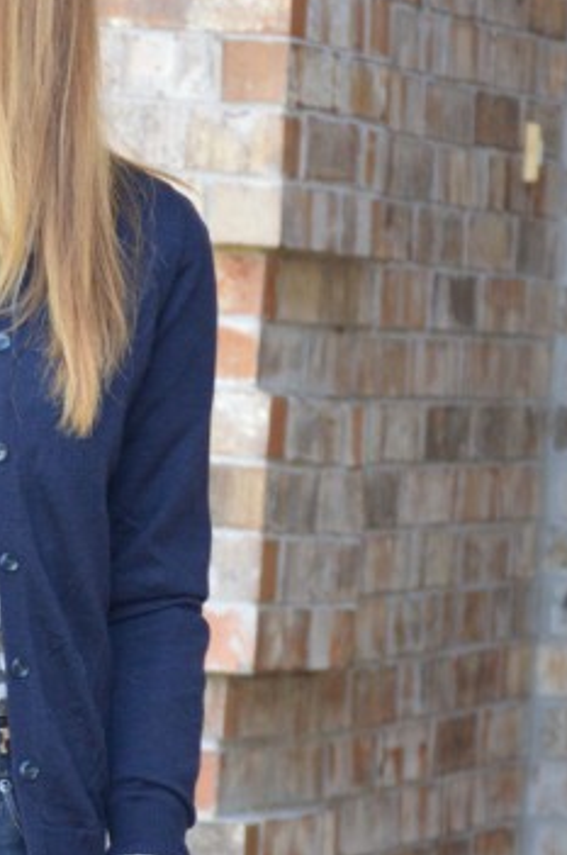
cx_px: -77
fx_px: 6847
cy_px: 904
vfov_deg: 7.1
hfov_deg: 4.7
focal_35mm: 289
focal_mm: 66
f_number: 4.2
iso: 800
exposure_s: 1/125
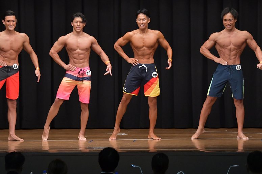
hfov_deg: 10.2
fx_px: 1469
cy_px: 87
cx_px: 131
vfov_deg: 6.8
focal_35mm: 202
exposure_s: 1/400
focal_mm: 135
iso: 6400
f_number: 5.6
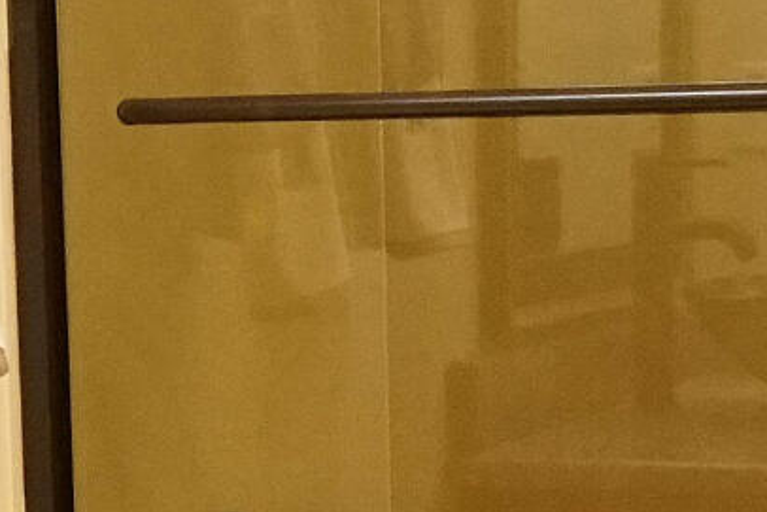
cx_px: 291
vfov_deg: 10.3
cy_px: 422
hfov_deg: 15.4
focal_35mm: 133
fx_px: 2834
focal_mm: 12
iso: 2000
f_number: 5
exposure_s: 1/60
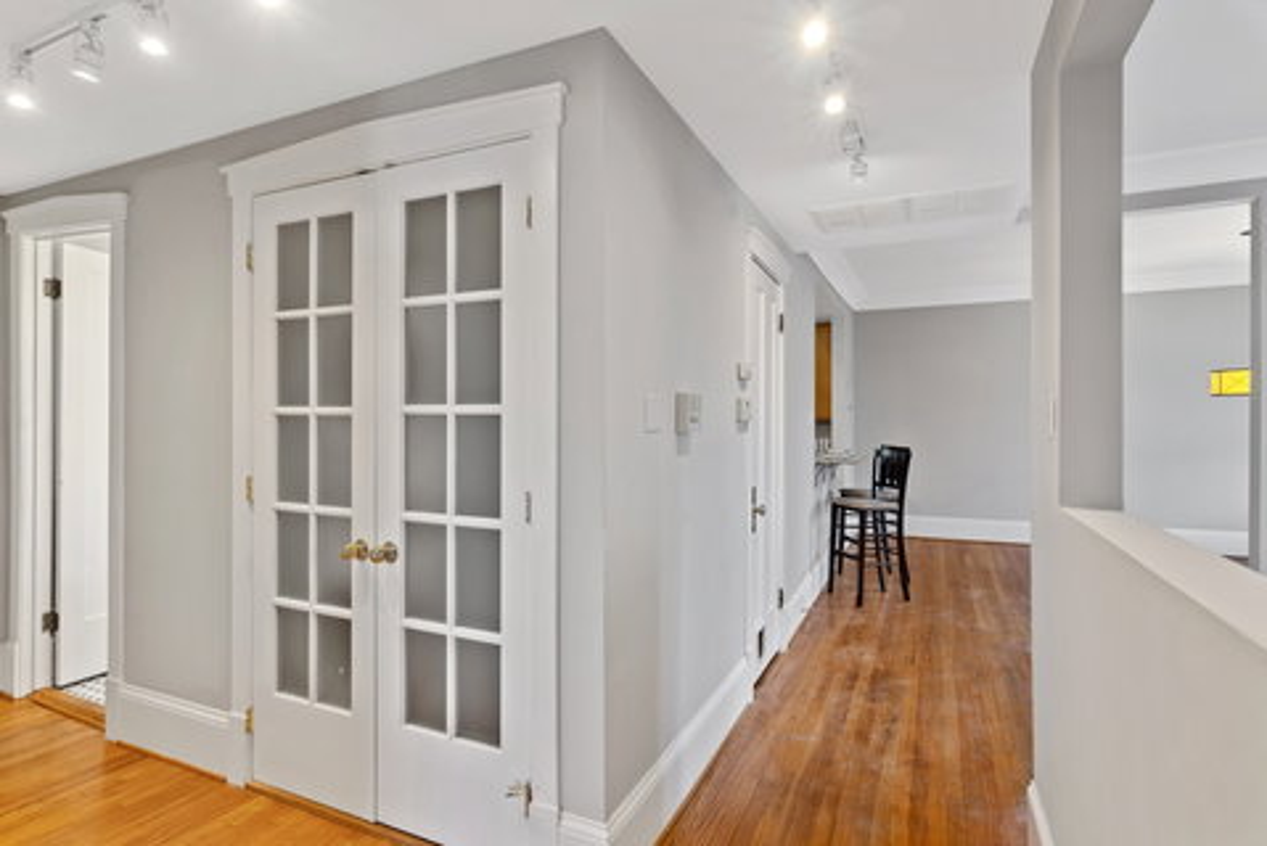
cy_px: 423
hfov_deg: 86.9
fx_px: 669
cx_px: 634
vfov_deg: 64.6
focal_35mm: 19
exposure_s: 1/5
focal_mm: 19
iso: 200
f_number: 8
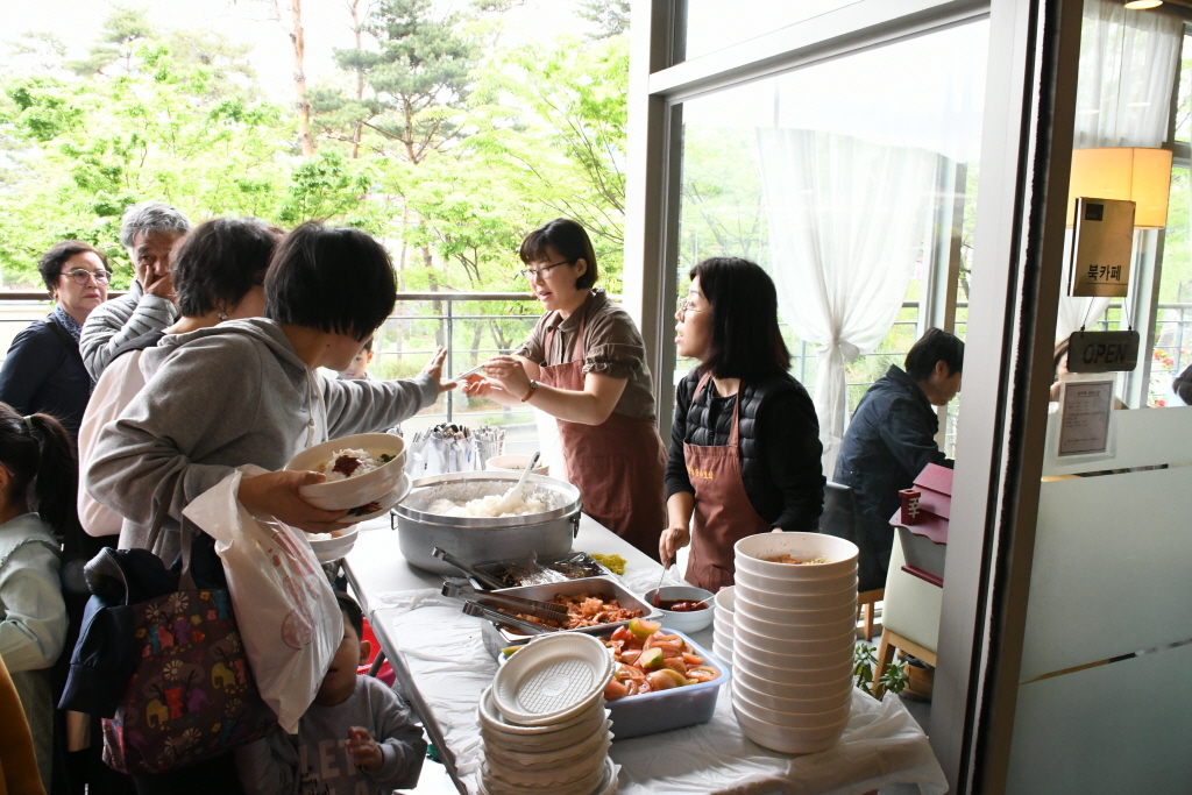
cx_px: 596
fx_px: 894
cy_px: 398
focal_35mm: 27
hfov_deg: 67.4
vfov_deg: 47.9
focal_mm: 18
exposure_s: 1/80
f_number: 14
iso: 3200
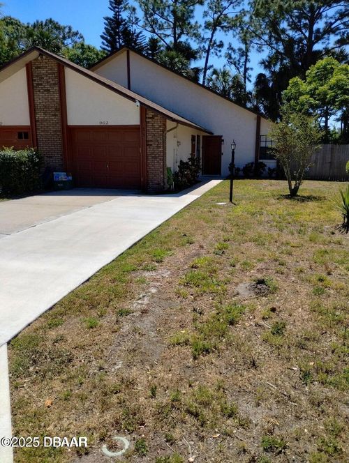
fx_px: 375
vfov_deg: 63.4
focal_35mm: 28
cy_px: 232
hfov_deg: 49.9
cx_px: 174
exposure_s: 1/899
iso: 100
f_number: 1.8
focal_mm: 4.27
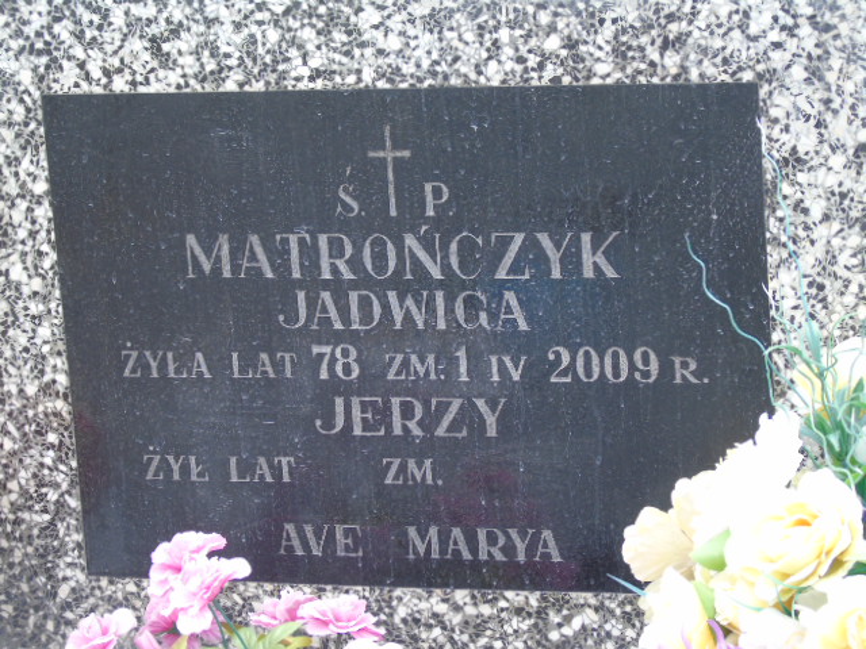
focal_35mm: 124
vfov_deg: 12.0
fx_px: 3102
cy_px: 324
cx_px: 433
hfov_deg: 15.9
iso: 80
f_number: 4.6
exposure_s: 1/30
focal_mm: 22
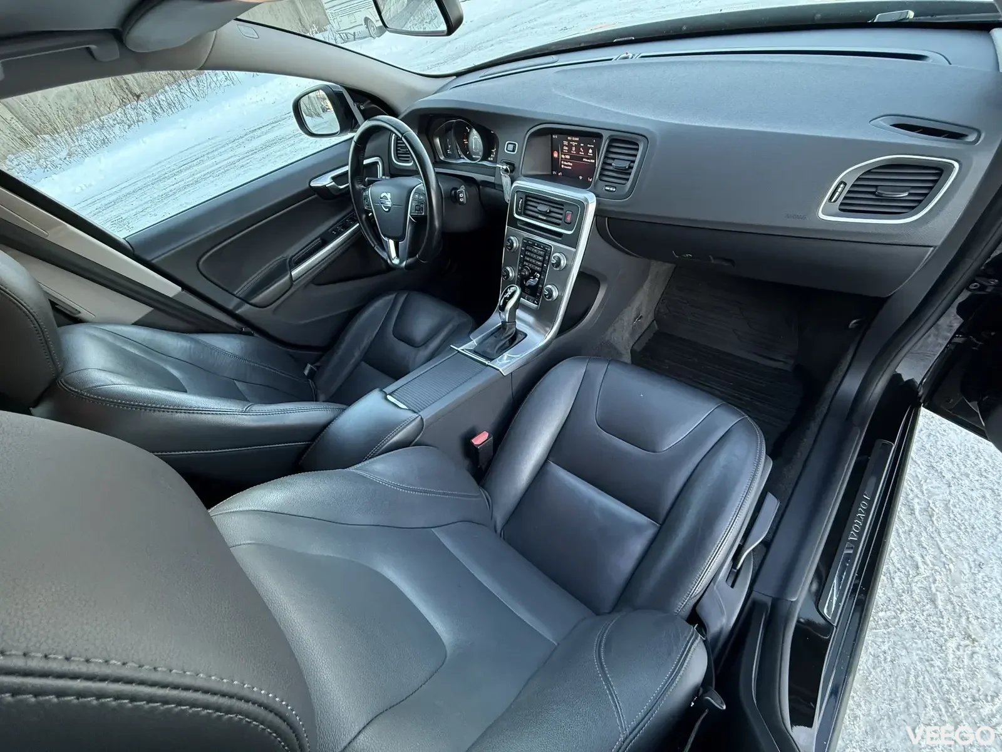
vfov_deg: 85.7
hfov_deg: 102.1
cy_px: 376
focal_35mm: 14
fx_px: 405
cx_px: 501
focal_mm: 2.22
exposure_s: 1/99
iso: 320
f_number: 2.2
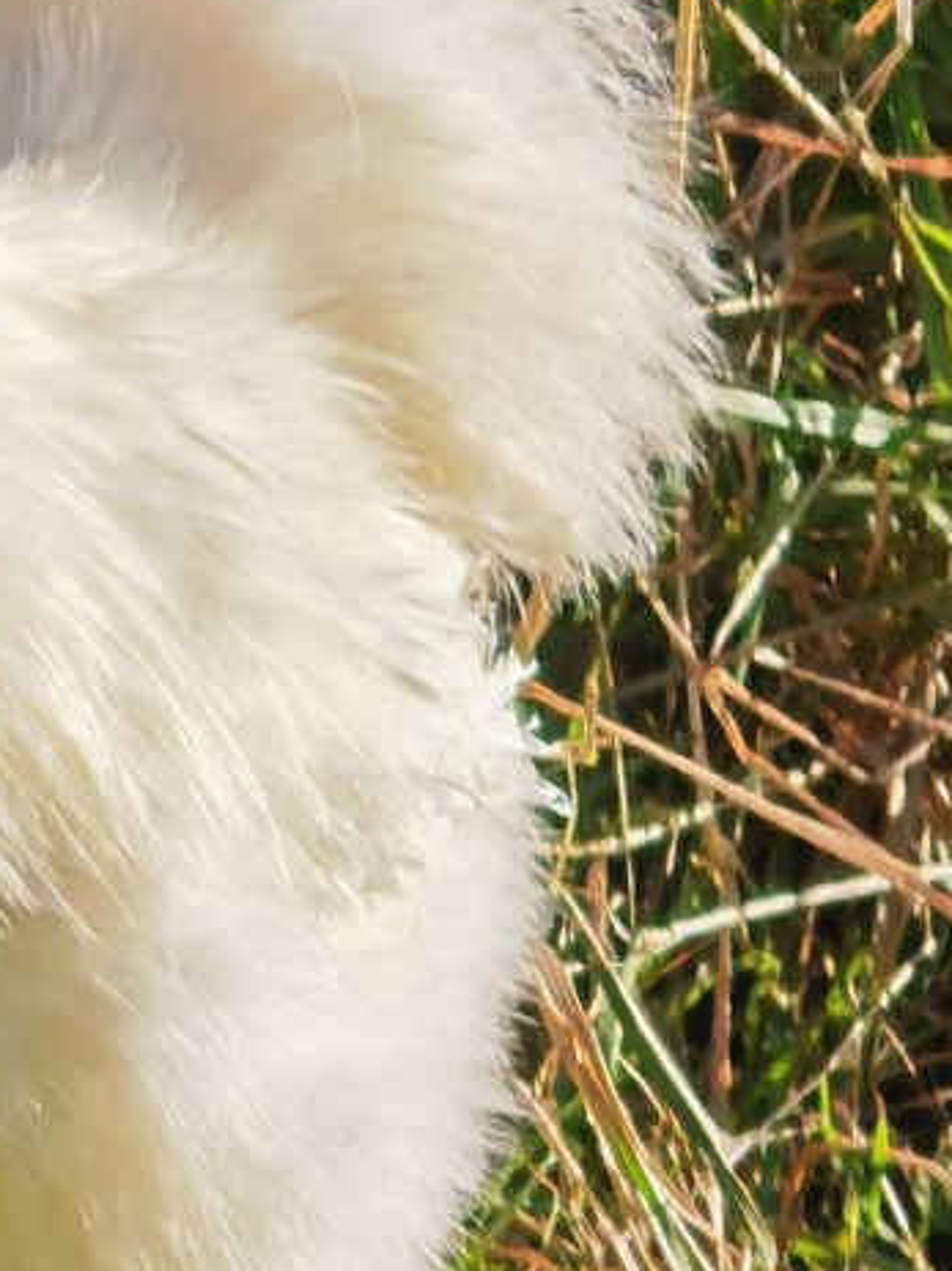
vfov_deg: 2.9
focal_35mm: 674
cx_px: 27
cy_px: 763
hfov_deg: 2.2
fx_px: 24726
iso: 50
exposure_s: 1/470
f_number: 3
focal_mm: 14.92
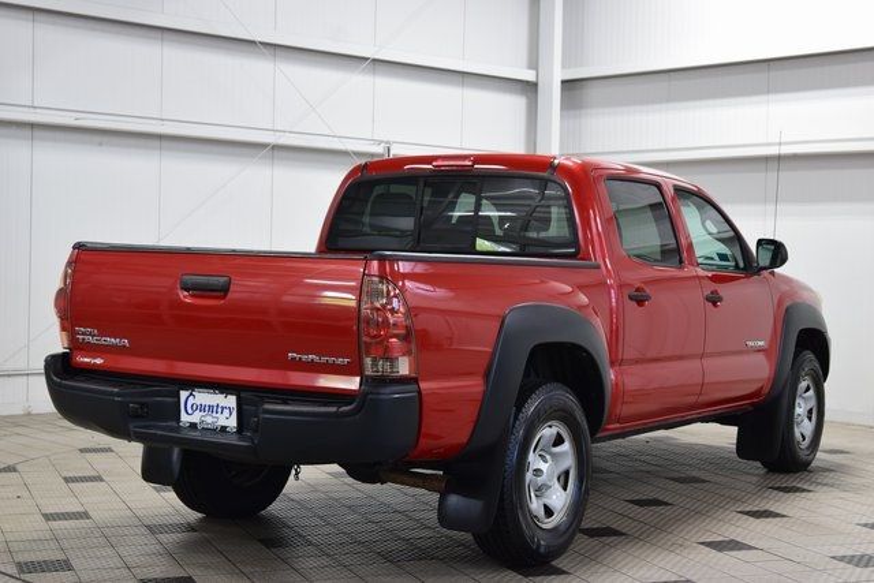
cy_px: 292
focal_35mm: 57
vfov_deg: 23.8
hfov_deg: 35.0
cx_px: 437
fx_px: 1384
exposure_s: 1/15
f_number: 6.3
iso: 450
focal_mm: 38
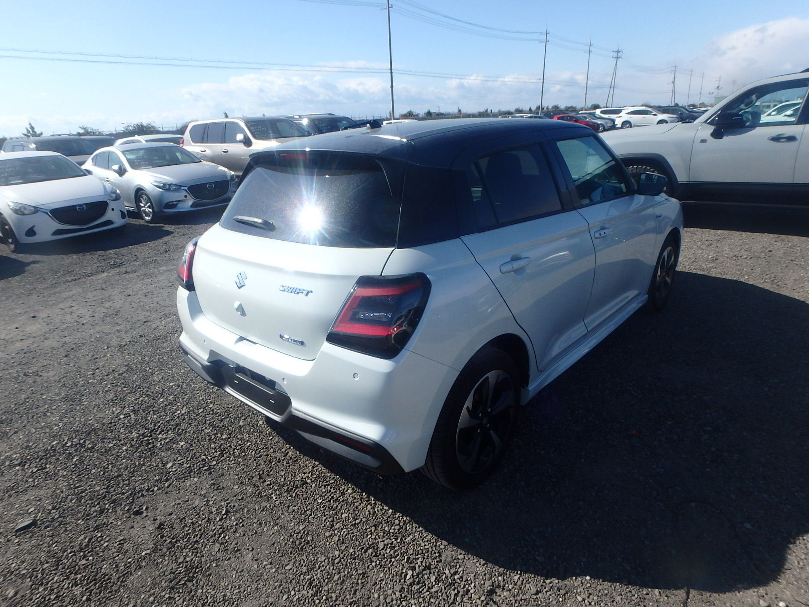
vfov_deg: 63.4
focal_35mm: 21
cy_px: 304
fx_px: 491
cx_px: 404
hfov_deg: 79.0
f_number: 6
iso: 125
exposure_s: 1/500
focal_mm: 3.7
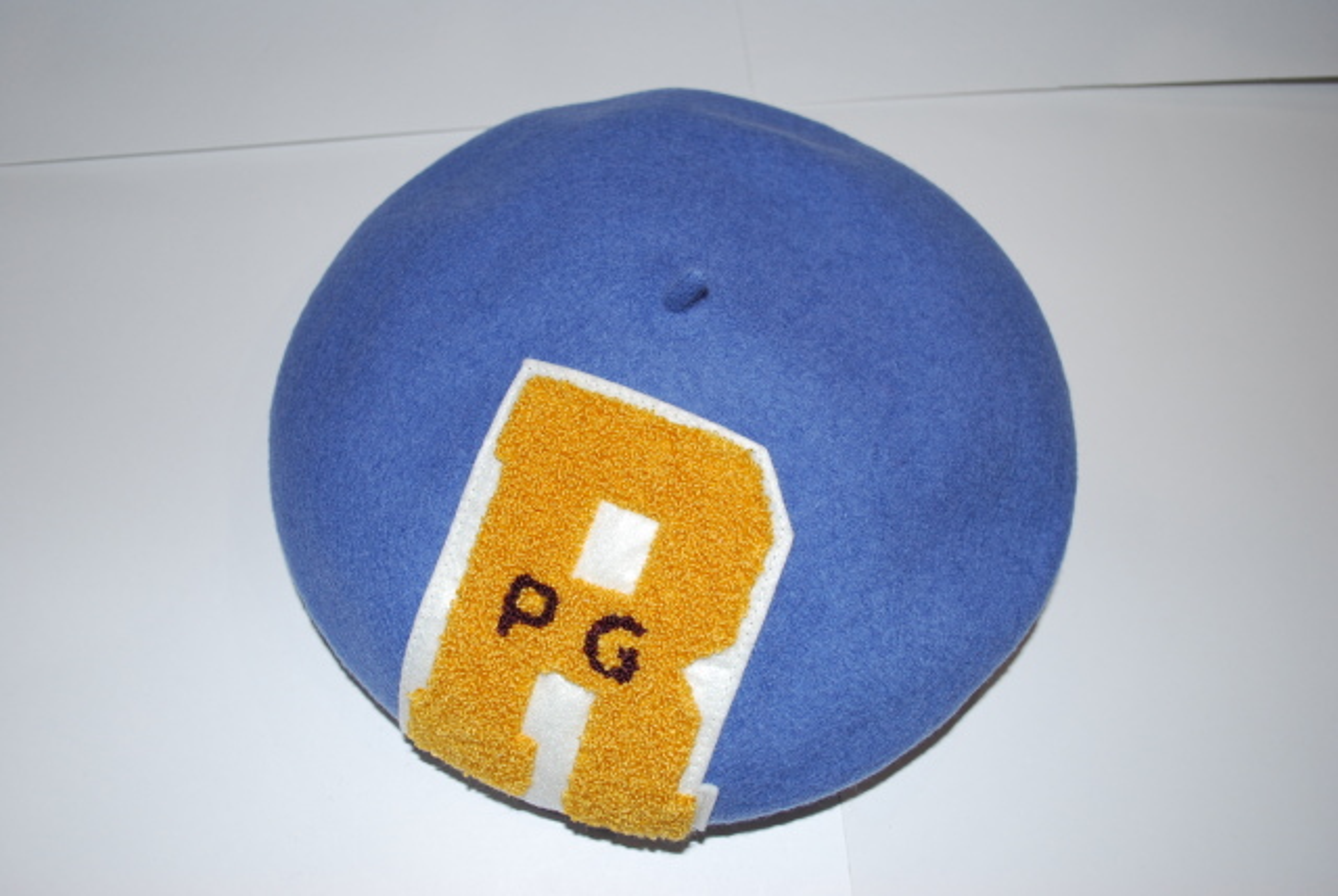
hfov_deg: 53.1
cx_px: 669
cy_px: 448
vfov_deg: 37.0
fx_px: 1340
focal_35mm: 36
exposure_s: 1/60
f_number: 4.2
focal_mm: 24
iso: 200
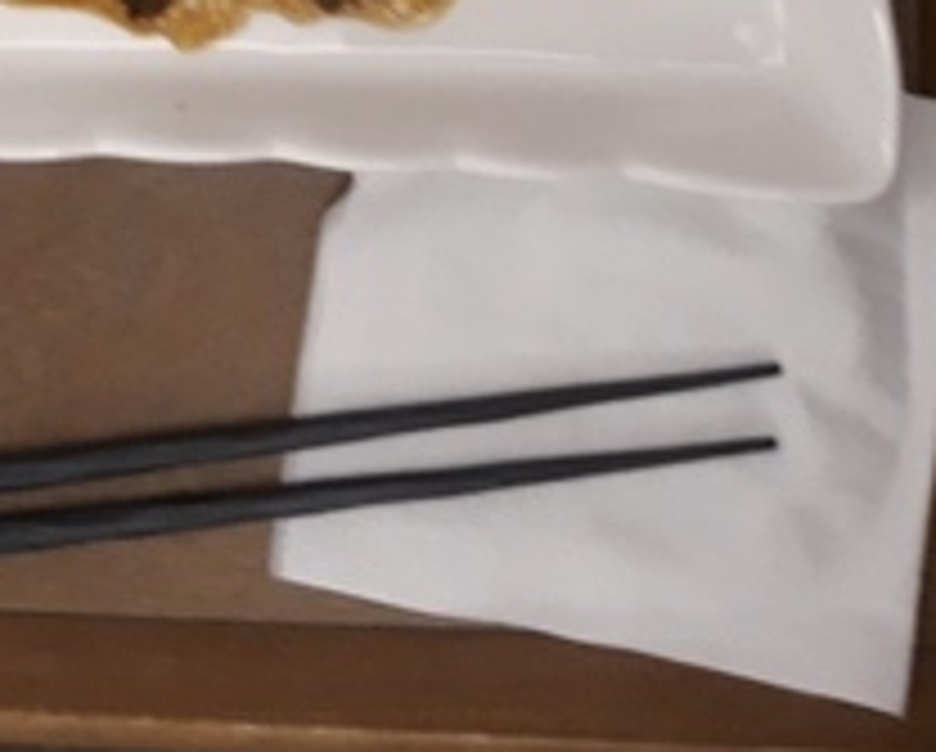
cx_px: -126
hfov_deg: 22.1
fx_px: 2247
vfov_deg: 17.6
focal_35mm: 81
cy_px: -270
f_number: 1.7
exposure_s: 1/40
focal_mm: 3.71
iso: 160
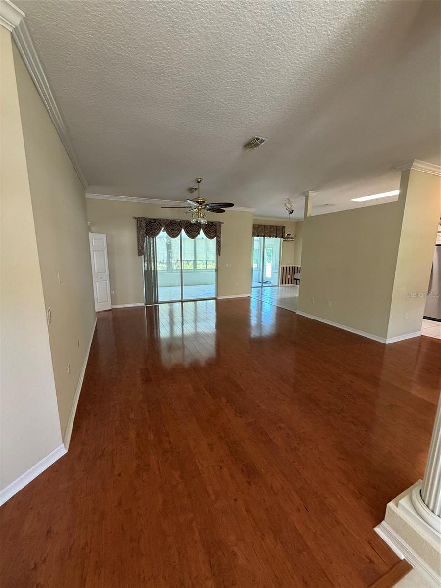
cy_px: 294
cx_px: 220
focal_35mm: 14
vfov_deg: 102.1
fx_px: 238
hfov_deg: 85.7
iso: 320
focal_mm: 2.22
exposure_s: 1/60
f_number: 2.2
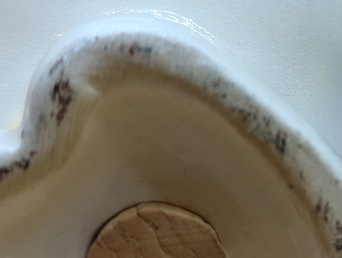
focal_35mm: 125
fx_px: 1237
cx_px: 394
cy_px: 161
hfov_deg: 15.3
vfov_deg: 11.9
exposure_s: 1/246
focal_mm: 6.81
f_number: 1.85
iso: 44
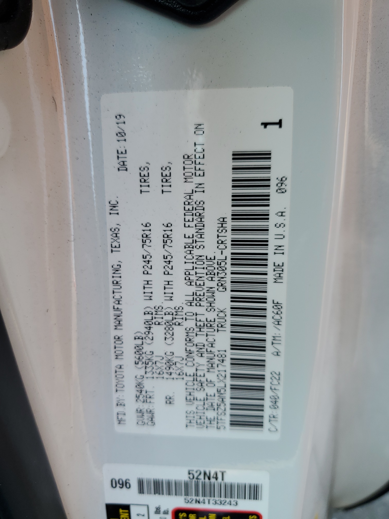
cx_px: 194
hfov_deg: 53.1
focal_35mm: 26
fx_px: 390
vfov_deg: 67.3
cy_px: 260
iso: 50
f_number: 1.5
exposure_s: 1/263
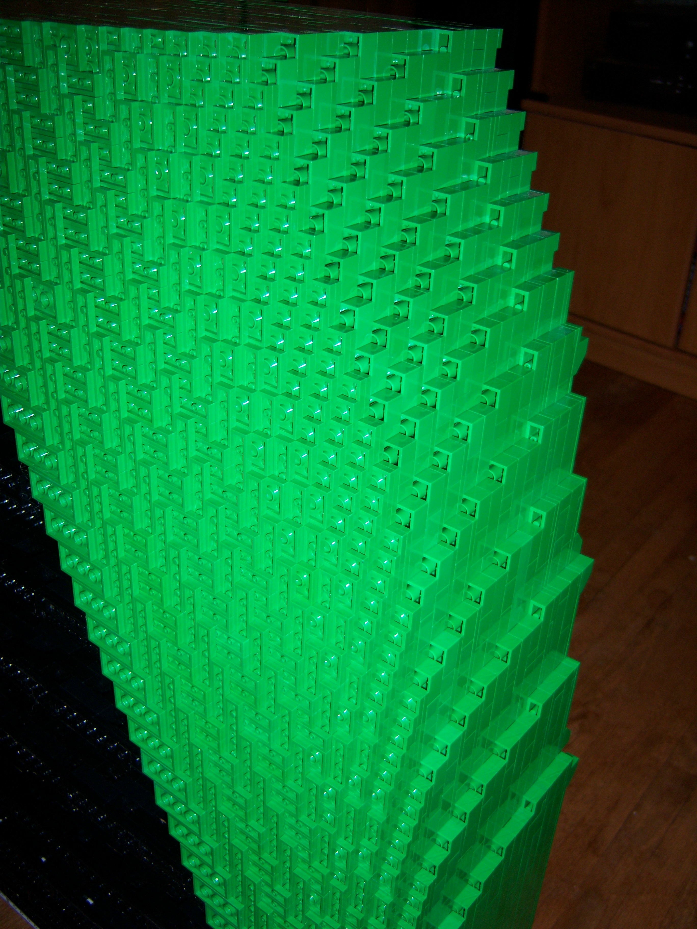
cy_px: 464
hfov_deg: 39.7
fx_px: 966
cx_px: 348
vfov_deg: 51.4
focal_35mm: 36
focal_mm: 7.5
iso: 80
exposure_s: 1/60
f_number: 2.8
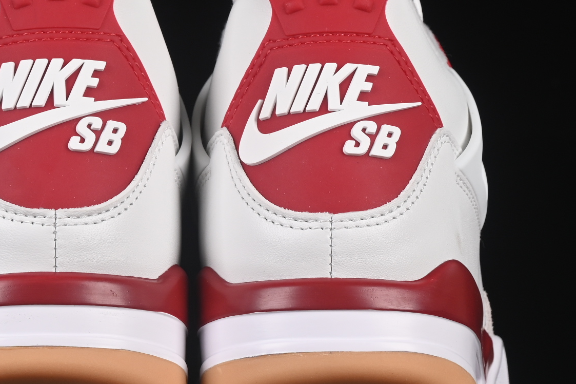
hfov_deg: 11.0
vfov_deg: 7.4
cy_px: 115
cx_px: 191
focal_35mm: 186
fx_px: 2975
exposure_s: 1/80
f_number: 8
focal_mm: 50
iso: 160
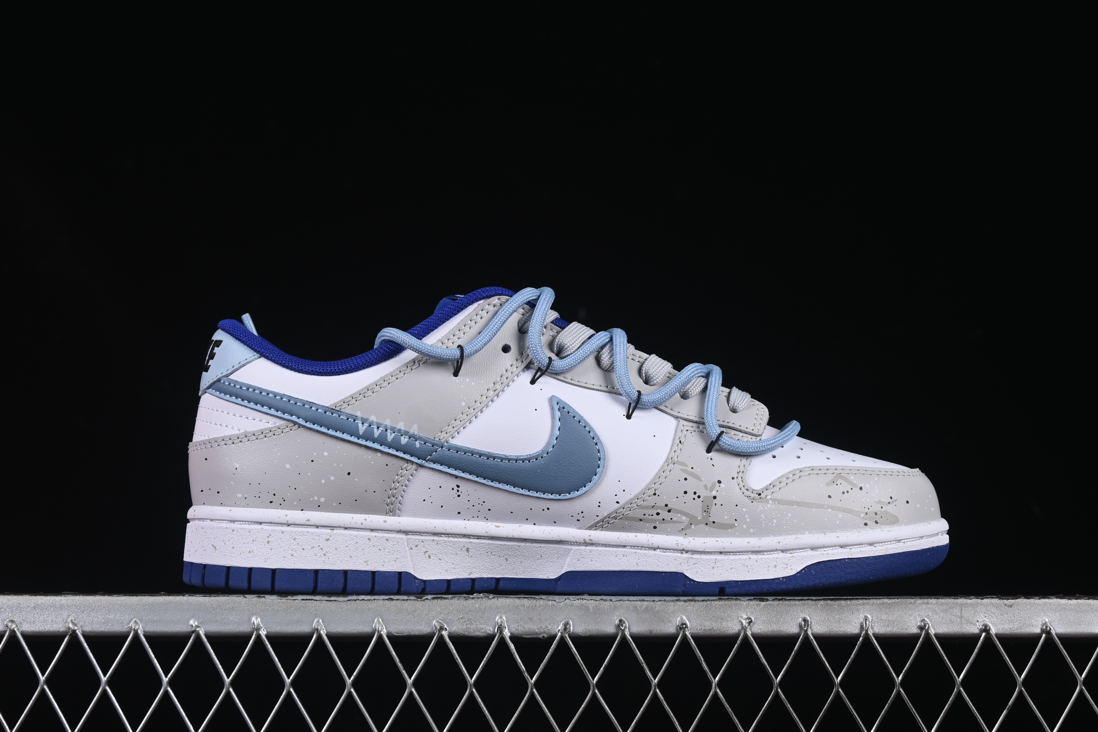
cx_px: 549
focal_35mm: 75
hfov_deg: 27.0
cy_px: 366
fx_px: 2287
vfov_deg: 18.2
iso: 160
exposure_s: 1/80
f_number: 8
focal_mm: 50
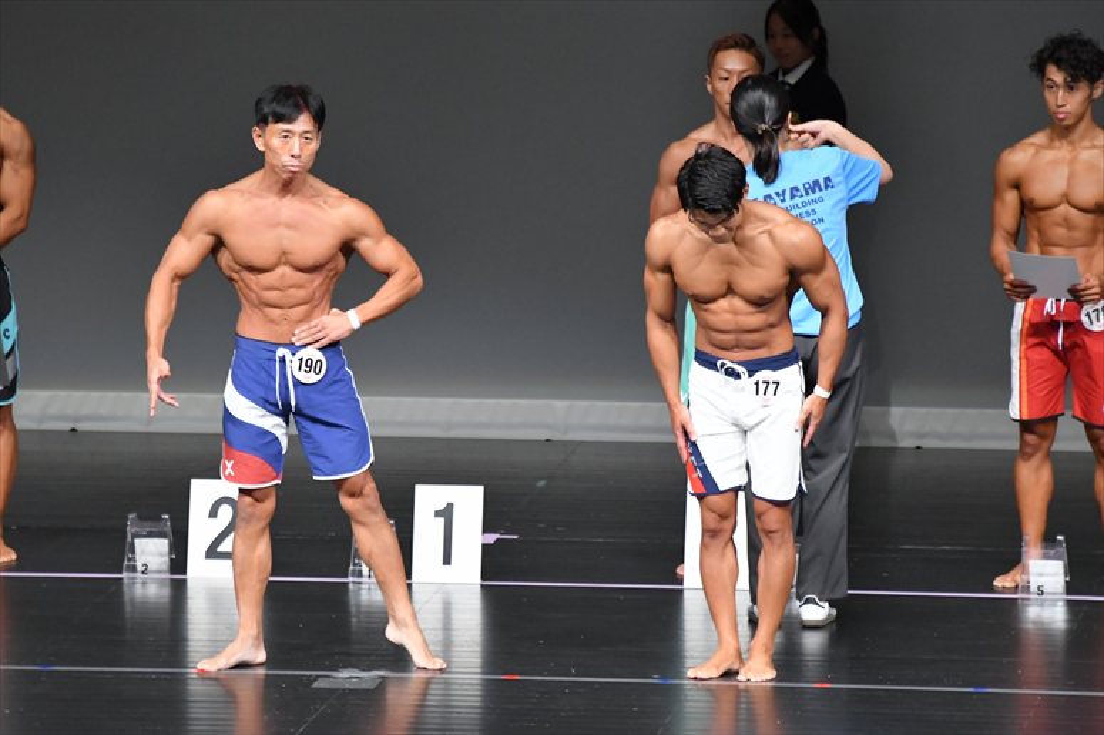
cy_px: 368
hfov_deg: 6.0
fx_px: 10575
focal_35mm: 345
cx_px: 552
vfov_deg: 4.0
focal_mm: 230
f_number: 5.6
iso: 5000
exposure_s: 1/400
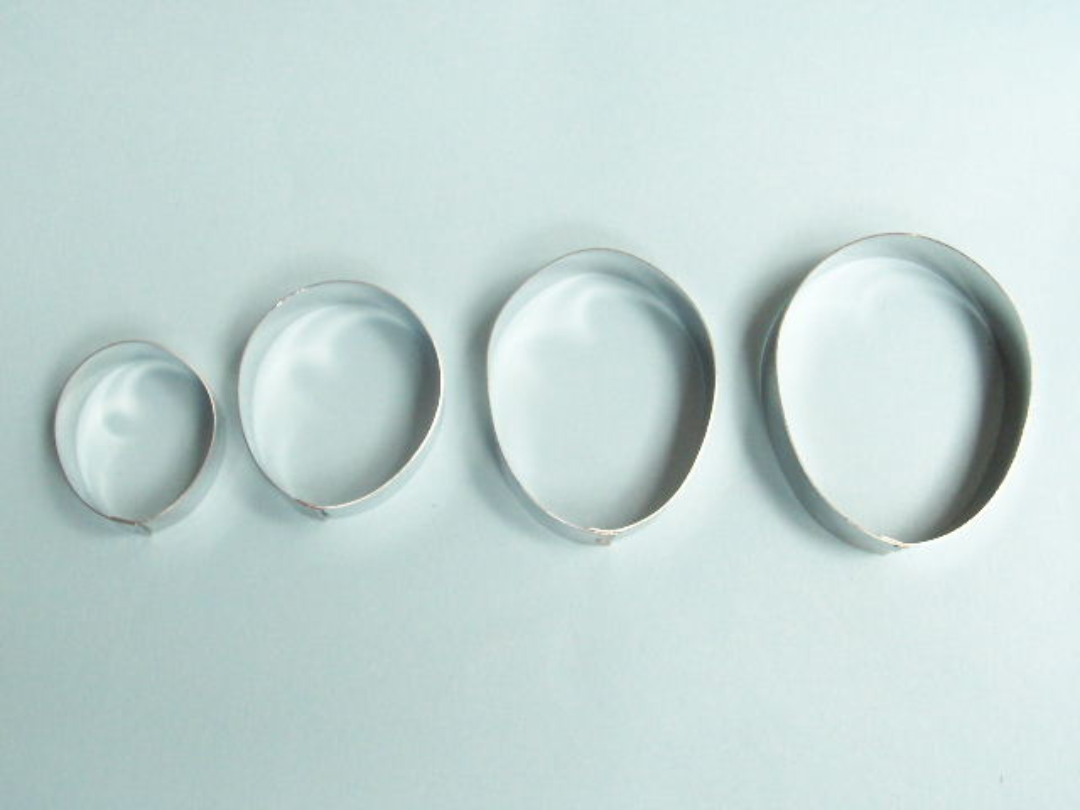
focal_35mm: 63
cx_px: 540
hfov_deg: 30.7
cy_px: 405
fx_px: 1966
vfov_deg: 23.3
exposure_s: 1/20
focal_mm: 10.1
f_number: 3.4
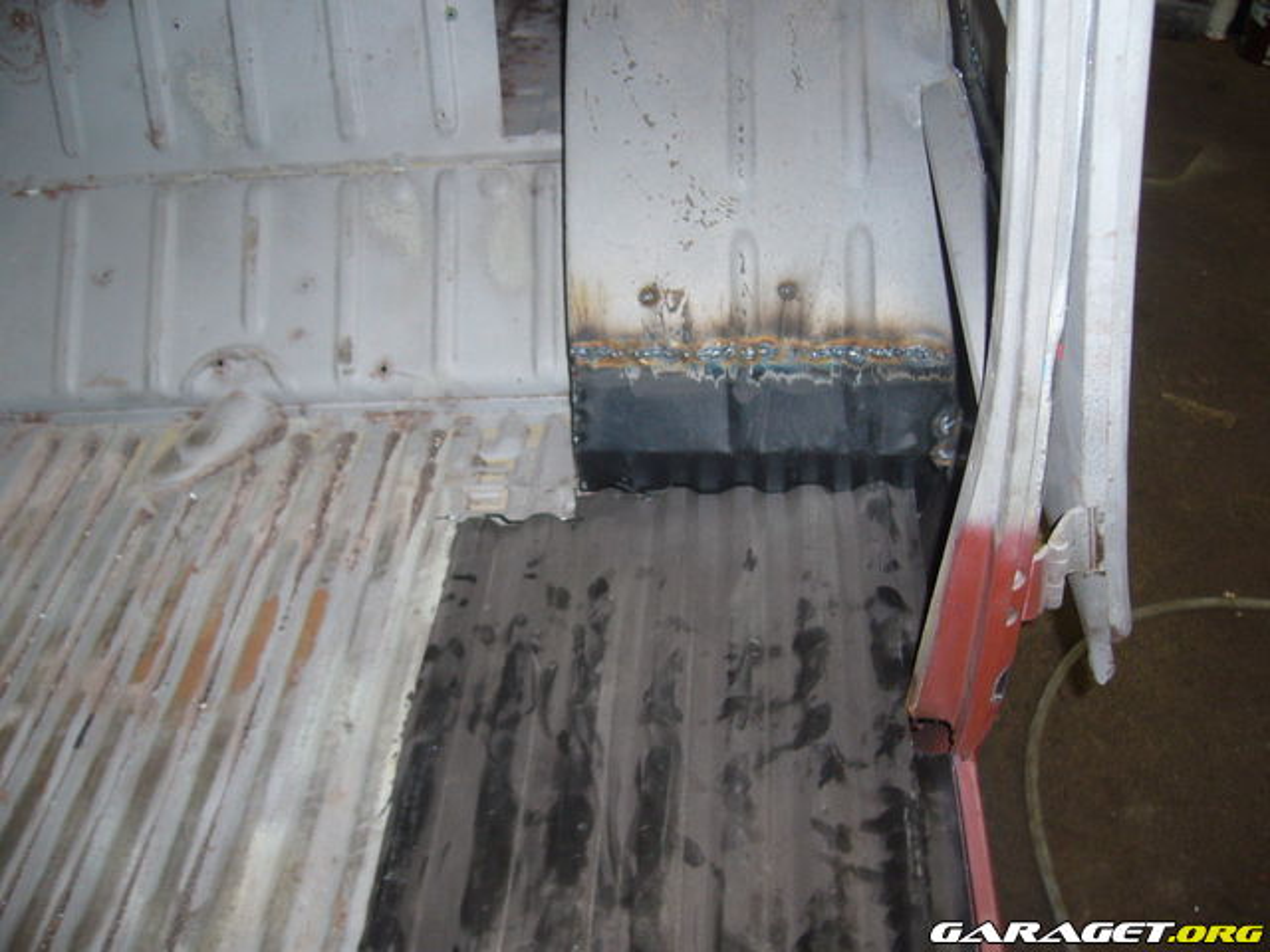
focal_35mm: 35
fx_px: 1284
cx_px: 635
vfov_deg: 40.7
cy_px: 476
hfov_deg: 52.6
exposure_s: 1/30
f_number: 2.8
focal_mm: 5.8
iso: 160
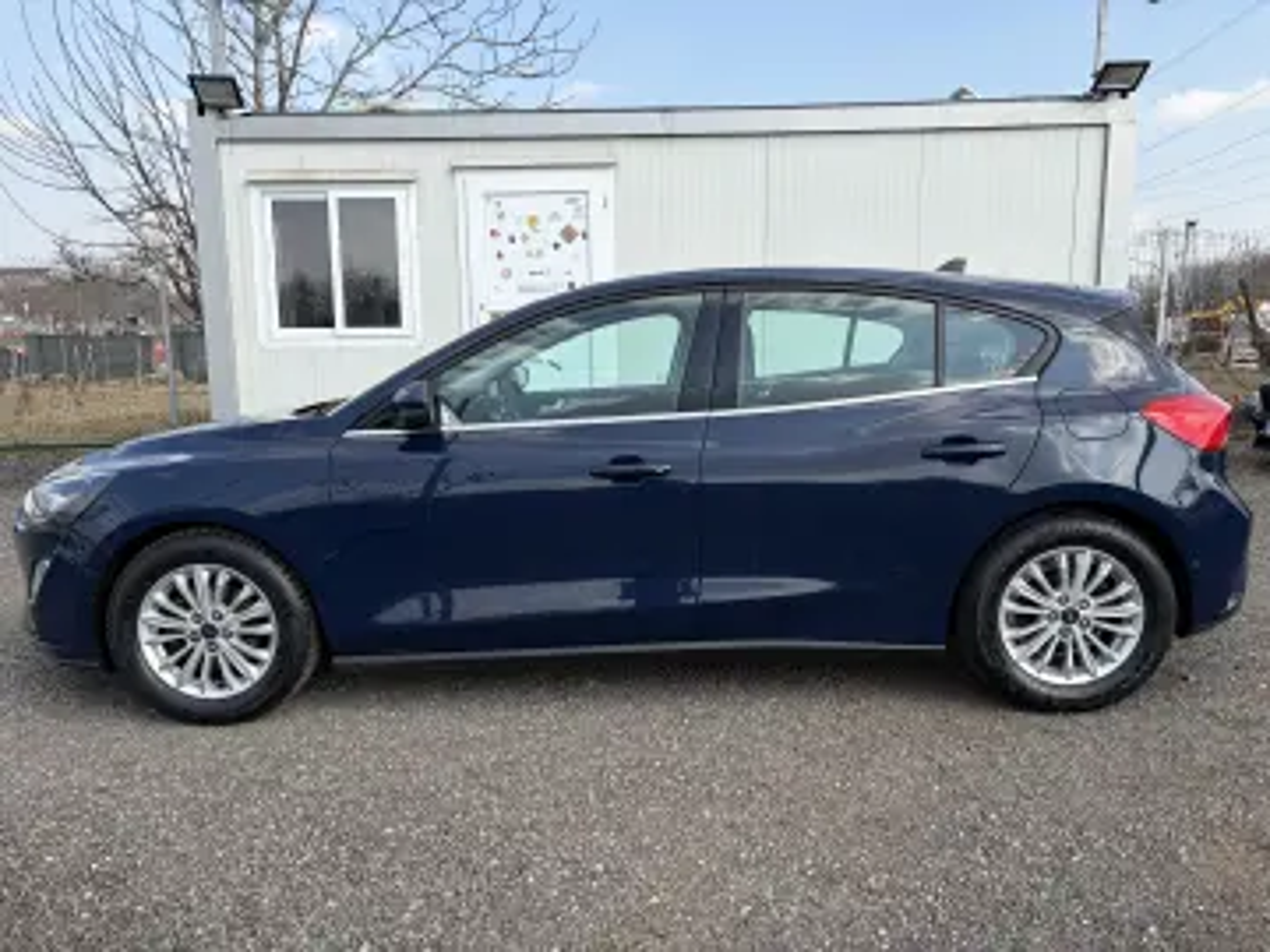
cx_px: 635
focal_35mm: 26
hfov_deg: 67.3
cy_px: 476
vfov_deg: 53.1
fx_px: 954
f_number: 1.6
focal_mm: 5.96
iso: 50
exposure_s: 1/1393
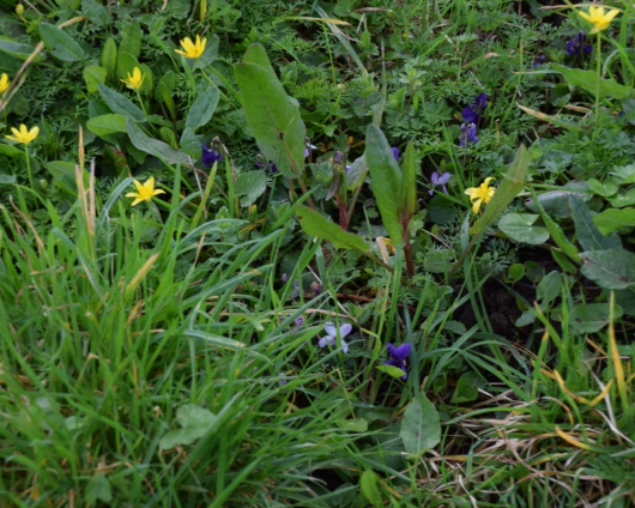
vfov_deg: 10.7
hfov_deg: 13.3
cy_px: 254
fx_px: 2717
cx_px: 339
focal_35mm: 145
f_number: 6.3
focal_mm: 85
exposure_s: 1/160
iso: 400
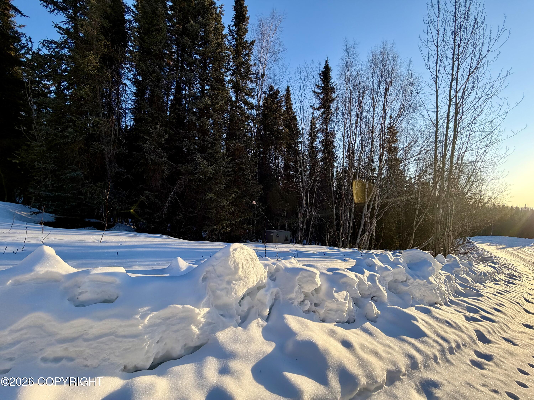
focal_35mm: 14
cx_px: 267
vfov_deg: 85.7
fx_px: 216
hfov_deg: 102.1
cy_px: 200
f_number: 2.2
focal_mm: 2.22
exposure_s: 1/502
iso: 40
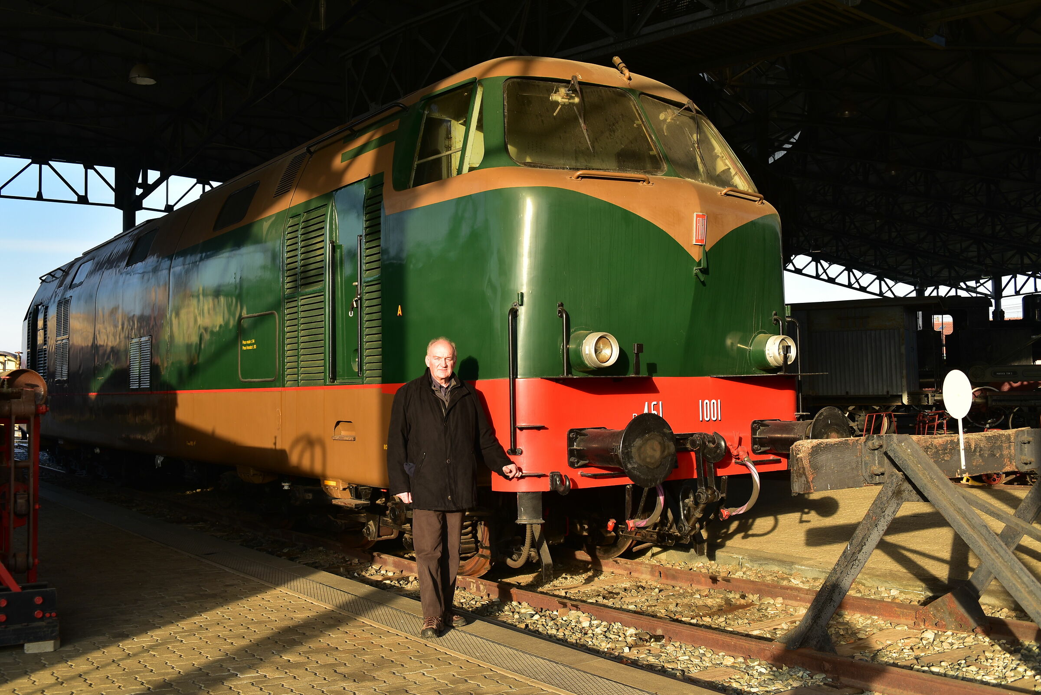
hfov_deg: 54.4
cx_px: 520
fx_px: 1012
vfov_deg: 37.9
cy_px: 348
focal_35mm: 35
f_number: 8
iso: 200
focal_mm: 35
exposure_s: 1/160
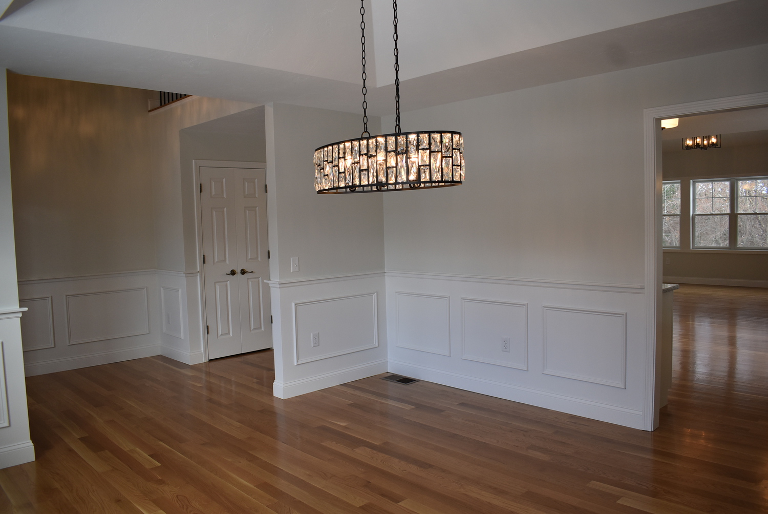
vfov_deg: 48.0
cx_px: 384
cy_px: 257
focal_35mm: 27
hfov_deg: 67.3
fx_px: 576
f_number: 4.5
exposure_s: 1/250
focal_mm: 18
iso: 400
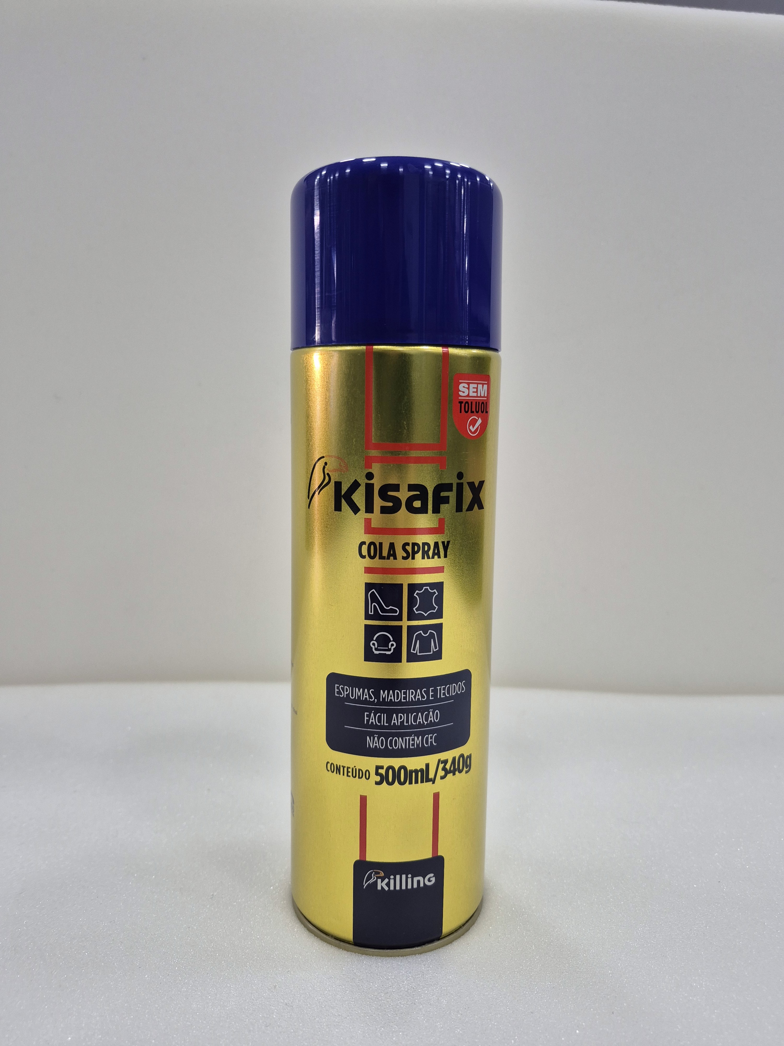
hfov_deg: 58.9
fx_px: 695
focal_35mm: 23
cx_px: 392
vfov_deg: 73.9
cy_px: 523
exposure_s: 1/120
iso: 160
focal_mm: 5.4
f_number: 1.8
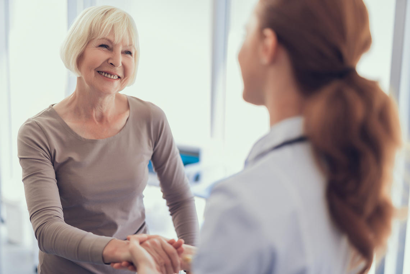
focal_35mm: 50
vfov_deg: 27.0
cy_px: 137
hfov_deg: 39.6
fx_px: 570
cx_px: 205
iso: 160
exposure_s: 1/160
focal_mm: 50
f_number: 1.4
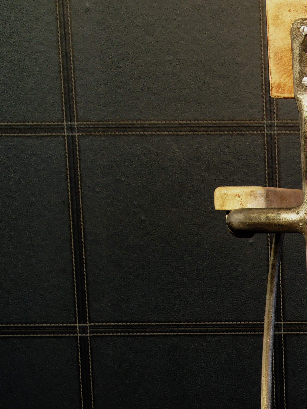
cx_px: 502
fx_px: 1348
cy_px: 527
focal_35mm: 114
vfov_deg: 16.4
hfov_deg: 12.2
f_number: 8
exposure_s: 1.6
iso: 500
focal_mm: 32
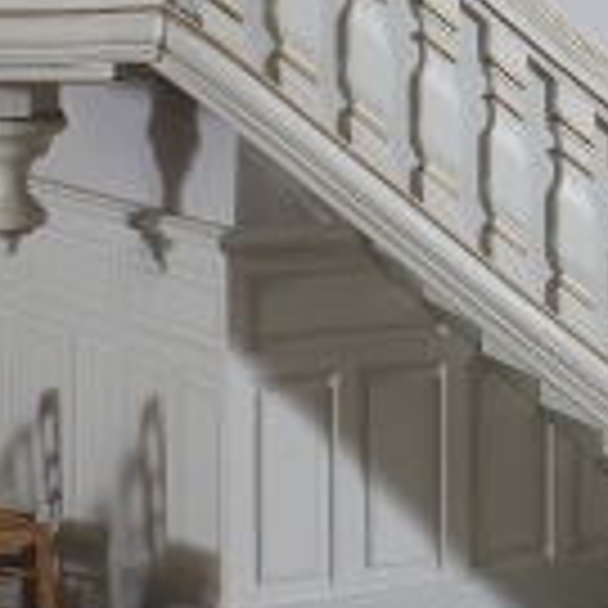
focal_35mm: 183
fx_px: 3636
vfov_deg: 9.3
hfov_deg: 9.6
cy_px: -297
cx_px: 324
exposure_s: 1/4
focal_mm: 38
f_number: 11
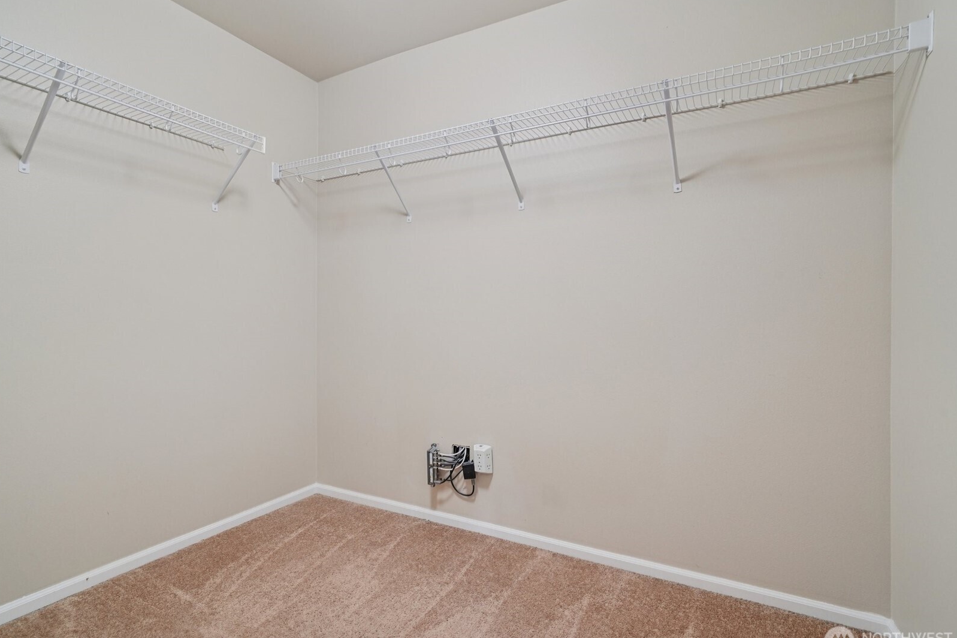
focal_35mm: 17
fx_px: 452
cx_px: 462
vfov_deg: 70.4
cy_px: 325
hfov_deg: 93.3
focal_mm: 16
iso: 1600
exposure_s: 1/20
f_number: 8
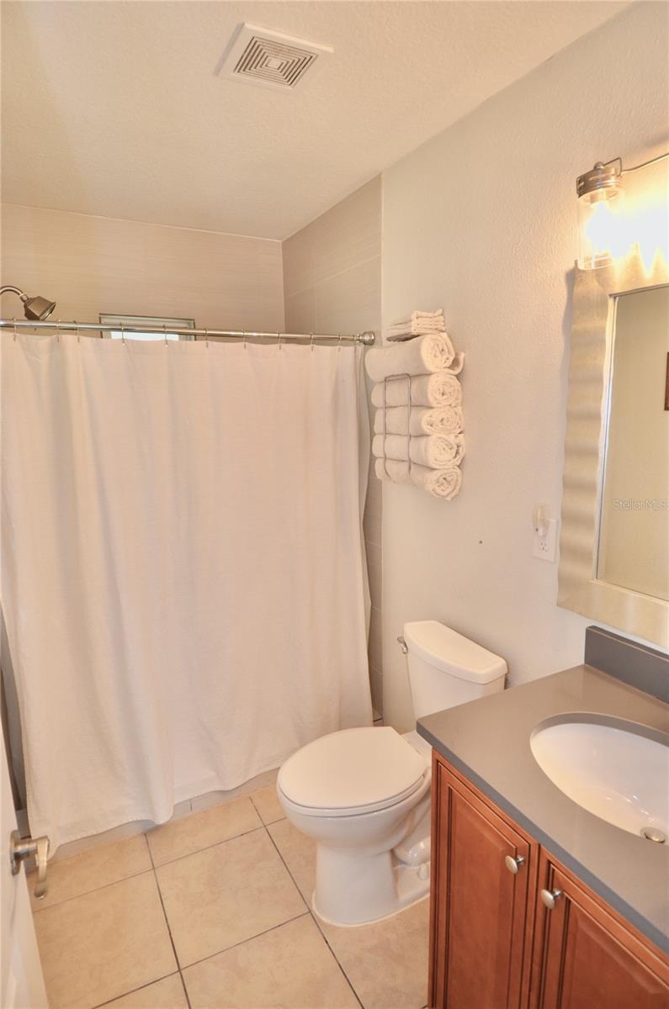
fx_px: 504
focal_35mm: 18
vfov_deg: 90.1
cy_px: 504
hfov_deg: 67.2
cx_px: 334
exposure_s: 1/60
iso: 360
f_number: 4
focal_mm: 12
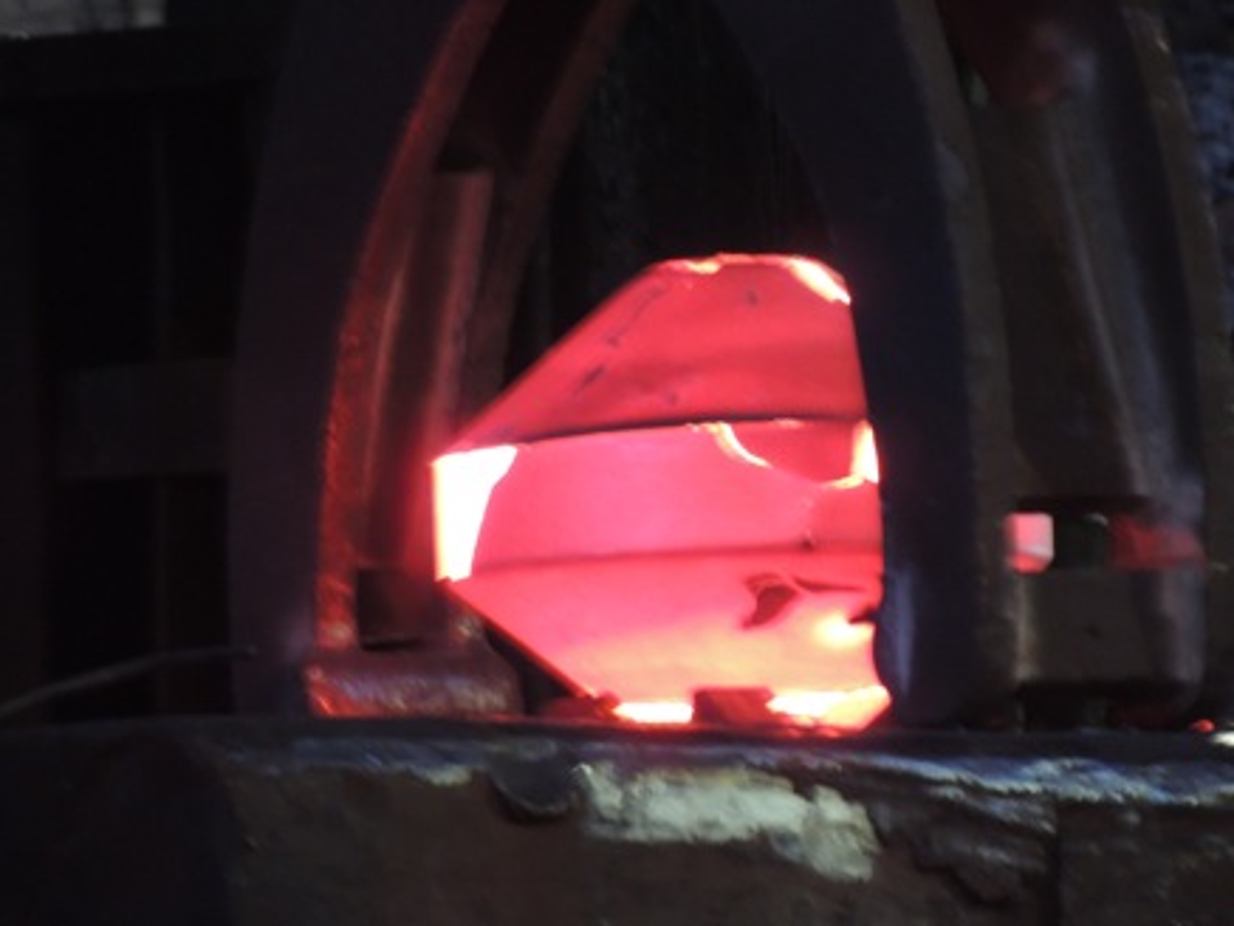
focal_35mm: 554
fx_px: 19755
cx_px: 618
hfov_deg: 3.6
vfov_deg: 2.7
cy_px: 463
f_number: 4.9
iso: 800
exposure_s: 1/13
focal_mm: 98.1
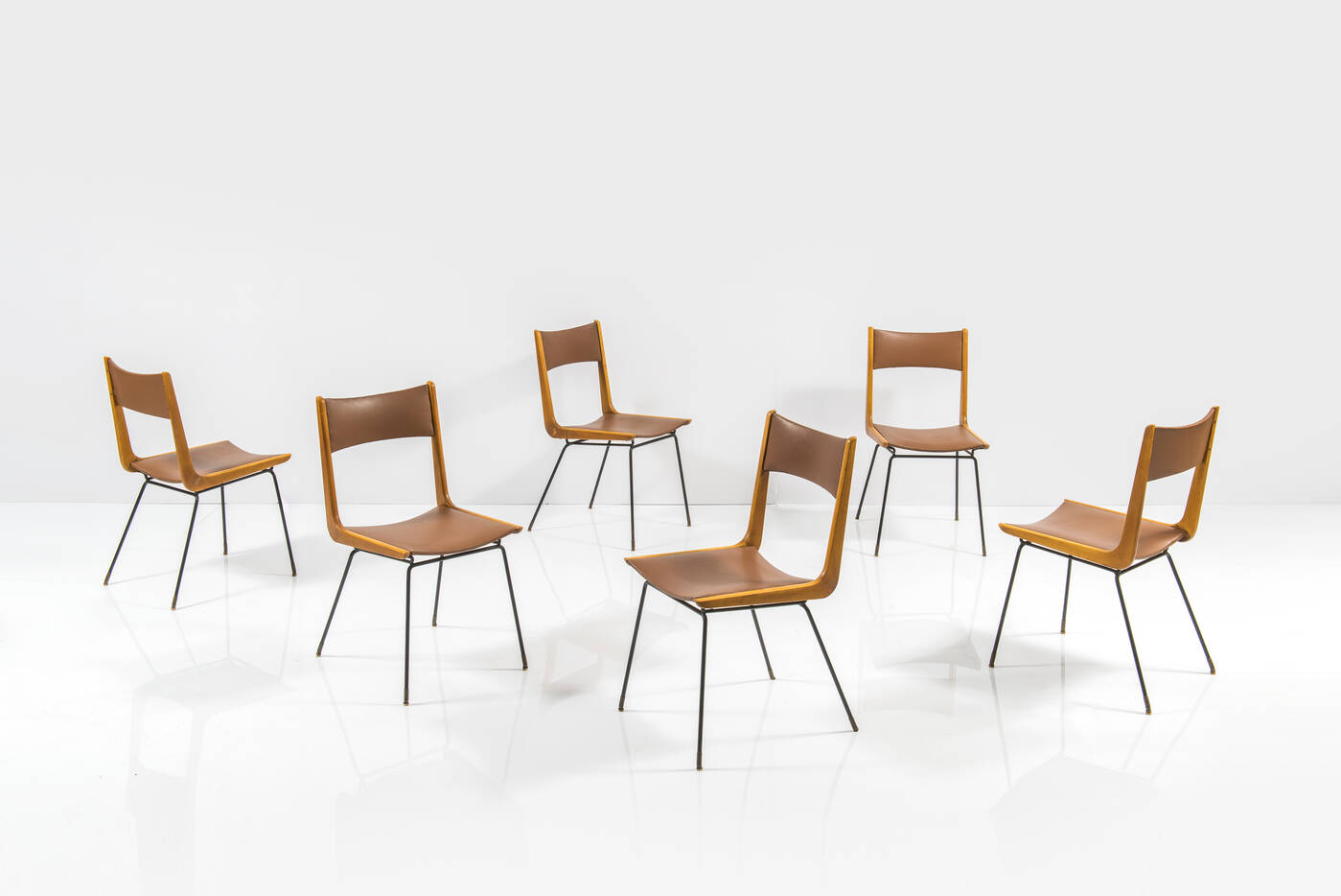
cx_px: 670
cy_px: 448
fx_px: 1416
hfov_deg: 50.7
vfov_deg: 35.1
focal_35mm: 38
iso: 100
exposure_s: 1/200
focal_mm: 38
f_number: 14
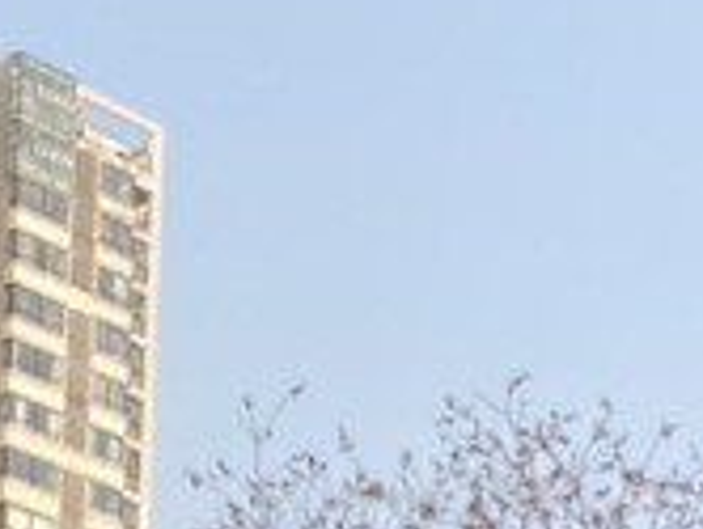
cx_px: 1296
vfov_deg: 7.6
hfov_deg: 10.9
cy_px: 1672
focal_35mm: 169
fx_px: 3437
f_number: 1.8
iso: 32
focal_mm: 4.25
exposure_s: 1/719
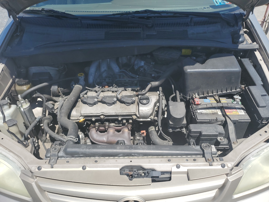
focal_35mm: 26
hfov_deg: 67.3
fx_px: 202
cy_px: 101
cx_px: 134
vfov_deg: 53.1
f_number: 1.5
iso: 50
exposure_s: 1/2500
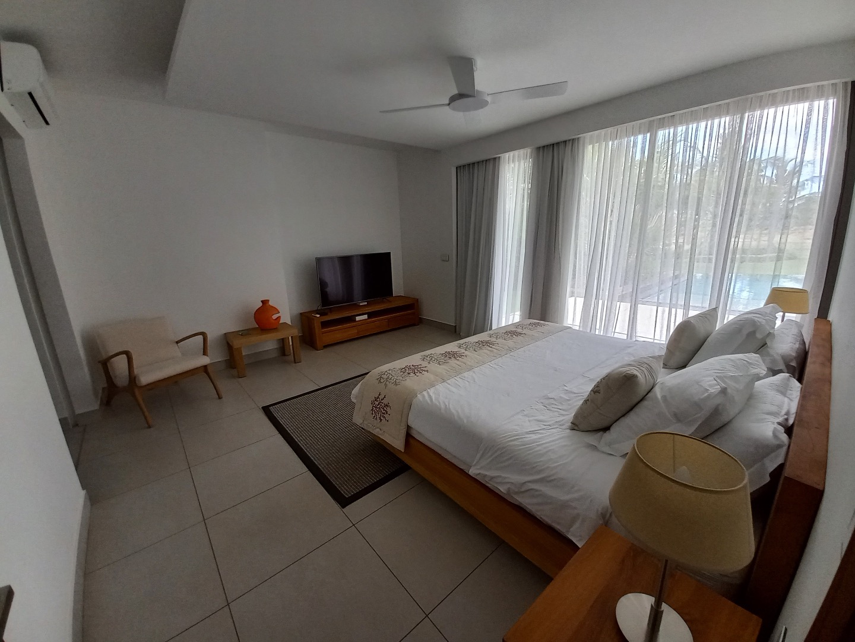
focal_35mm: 13
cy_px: 321
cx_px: 428
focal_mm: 1.42
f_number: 2.2
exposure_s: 1/100
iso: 64
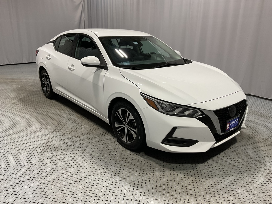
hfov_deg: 61.7
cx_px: 136
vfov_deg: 48.2
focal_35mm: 29
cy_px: 102
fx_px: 228
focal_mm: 3
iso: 64
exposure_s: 1/120
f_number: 1.8
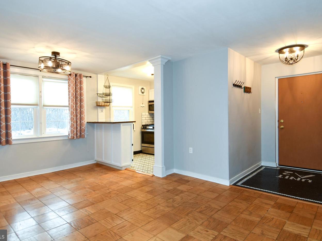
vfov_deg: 66.0
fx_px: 186
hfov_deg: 81.7
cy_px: 119
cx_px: 153
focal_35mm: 20
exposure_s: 1/60
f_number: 4
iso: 450
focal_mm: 12
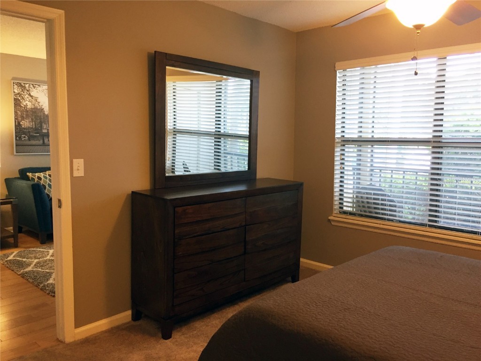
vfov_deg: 48.2
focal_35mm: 29
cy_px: 180
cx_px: 240
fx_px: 403
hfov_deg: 61.7
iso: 100
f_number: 2.2
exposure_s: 1/30
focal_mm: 4.15
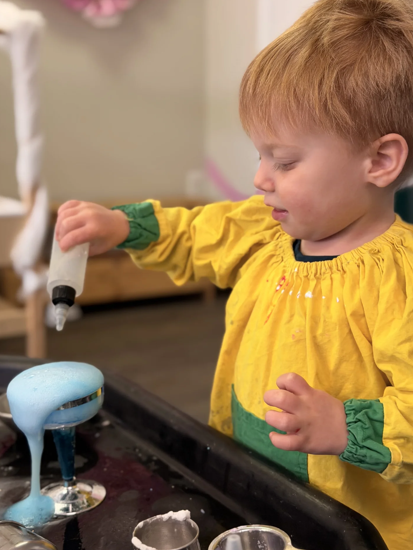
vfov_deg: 38.9
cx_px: 203
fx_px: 779
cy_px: 273
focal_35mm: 49
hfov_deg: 29.7
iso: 160
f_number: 1.78
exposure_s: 1/60
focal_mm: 6.76
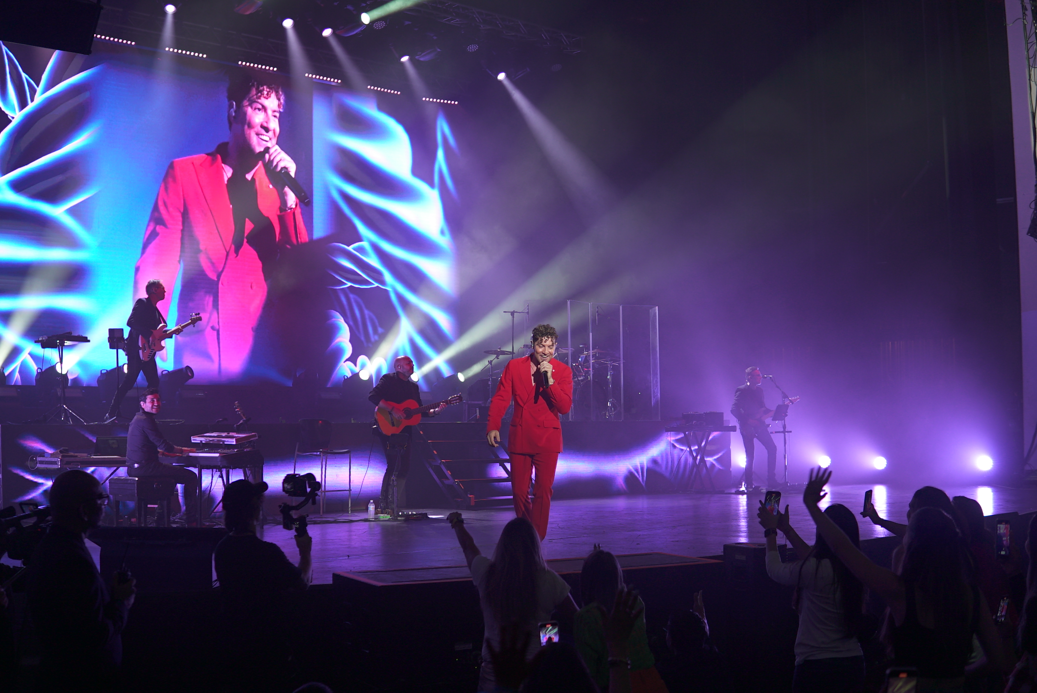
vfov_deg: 29.9
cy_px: 346
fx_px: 1297
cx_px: 518
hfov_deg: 43.6
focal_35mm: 45
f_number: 2.5
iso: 200
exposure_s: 1/200
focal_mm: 30
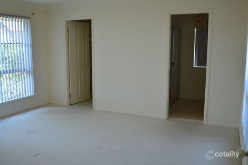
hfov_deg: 57.2
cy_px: 82
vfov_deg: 39.9
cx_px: 124
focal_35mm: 33
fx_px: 227
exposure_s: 1/40
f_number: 3.8
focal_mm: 22
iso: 200
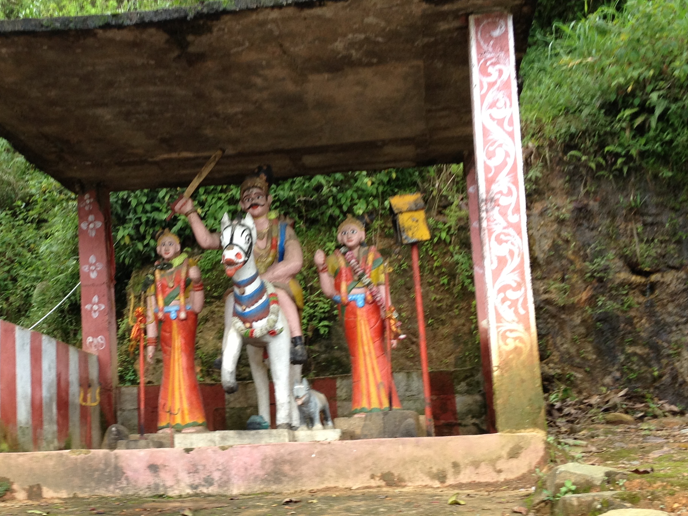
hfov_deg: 30.8
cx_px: 199
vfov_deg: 23.6
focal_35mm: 62
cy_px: 319
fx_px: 1232
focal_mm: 4.28
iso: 50
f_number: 2.4
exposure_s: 1/165
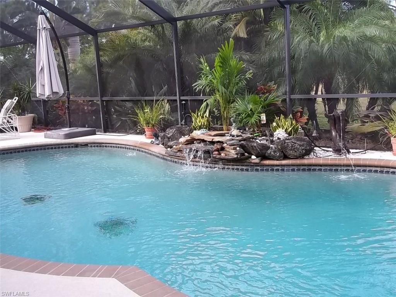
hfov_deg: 46.8
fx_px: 458
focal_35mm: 40
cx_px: 198
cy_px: 148
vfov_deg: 36.0
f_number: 3.2
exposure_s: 1/125
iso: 80
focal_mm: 7.1
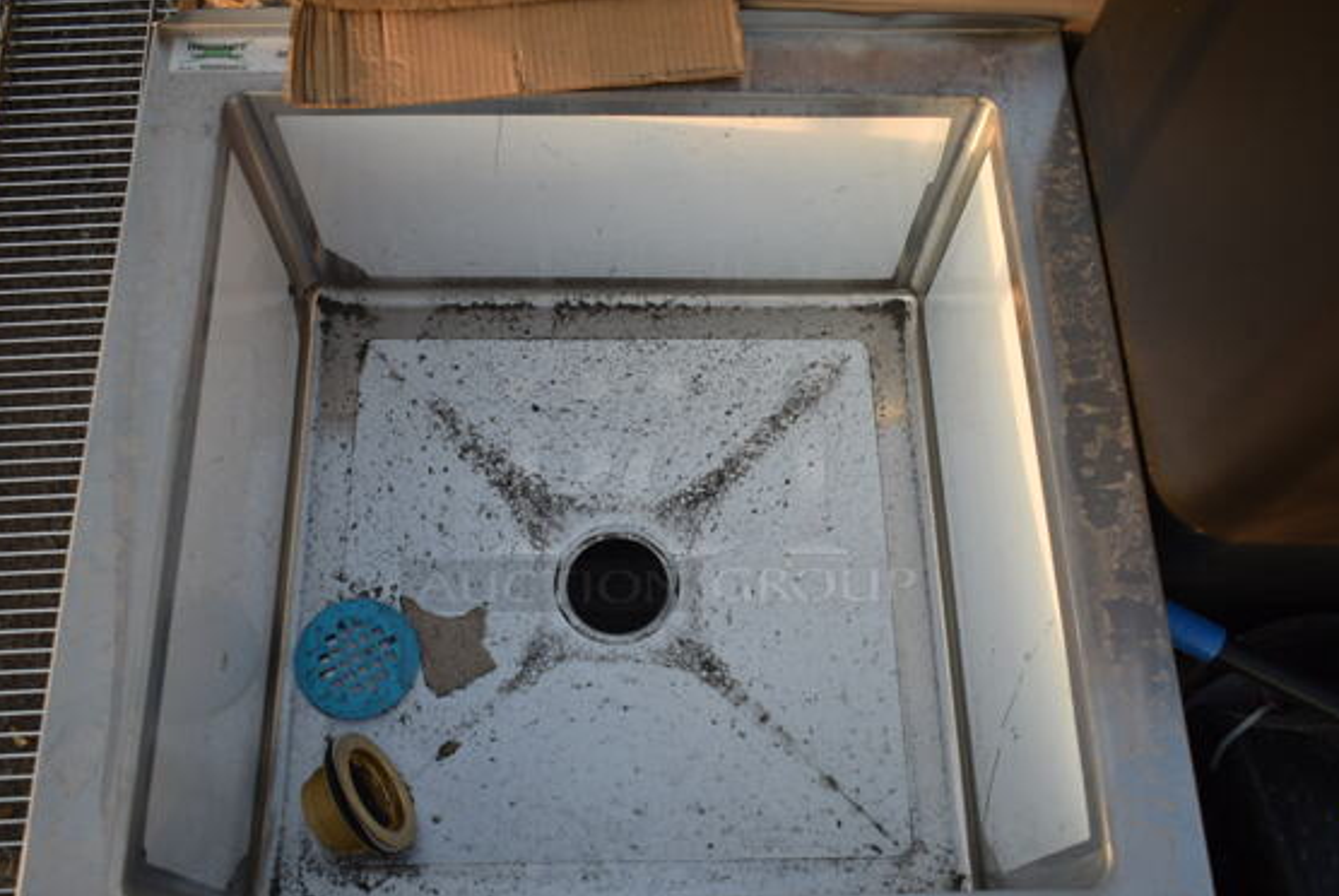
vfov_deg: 38.4
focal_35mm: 35
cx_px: 670
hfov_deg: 55.0
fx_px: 1286
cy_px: 484
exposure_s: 1/125
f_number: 3.8
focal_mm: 21
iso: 110
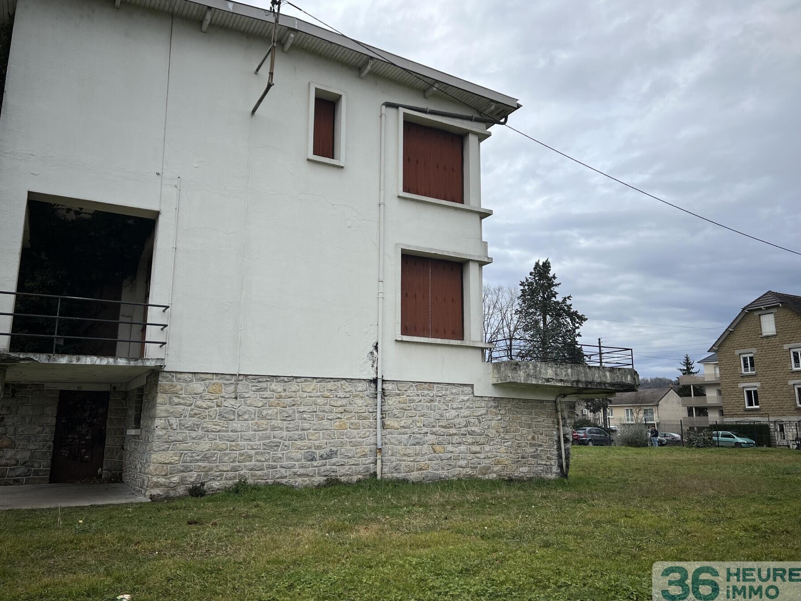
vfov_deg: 49.7
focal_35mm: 28
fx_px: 648
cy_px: 287
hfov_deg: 63.4
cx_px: 398
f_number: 1.5
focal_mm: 5.7
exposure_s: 1/1280
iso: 50
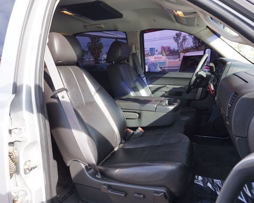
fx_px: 210
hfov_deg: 62.2
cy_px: 104
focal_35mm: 28
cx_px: 129
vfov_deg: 51.5
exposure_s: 1/80
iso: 100
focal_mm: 16
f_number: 5
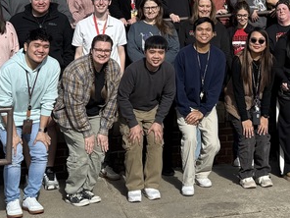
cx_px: 264
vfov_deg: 16.3
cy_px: -101
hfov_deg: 22.9
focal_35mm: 83
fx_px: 695
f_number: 1.78
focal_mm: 6.76
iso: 80
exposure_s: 1/4673
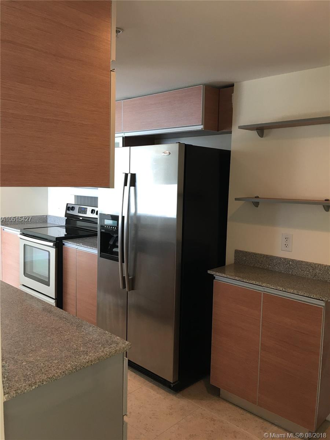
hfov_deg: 48.2
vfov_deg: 61.7
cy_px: 220
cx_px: 165
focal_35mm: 29
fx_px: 369
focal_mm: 4.15
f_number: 2.2
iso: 25
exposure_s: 1/15
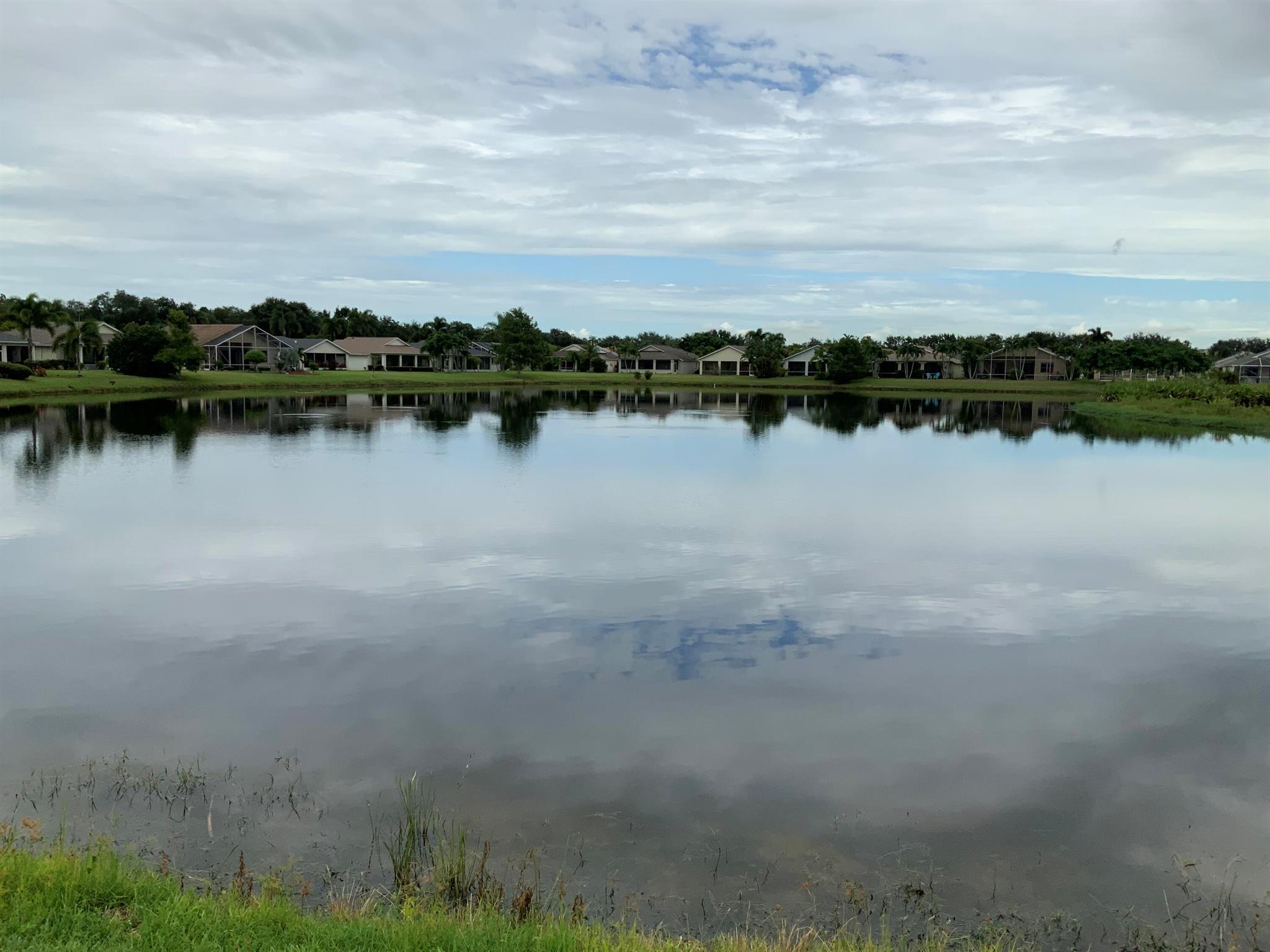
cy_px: 476
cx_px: 635
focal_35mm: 29
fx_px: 1064
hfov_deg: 61.7
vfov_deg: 48.2
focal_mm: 3
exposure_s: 1/2320
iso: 16
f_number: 1.8
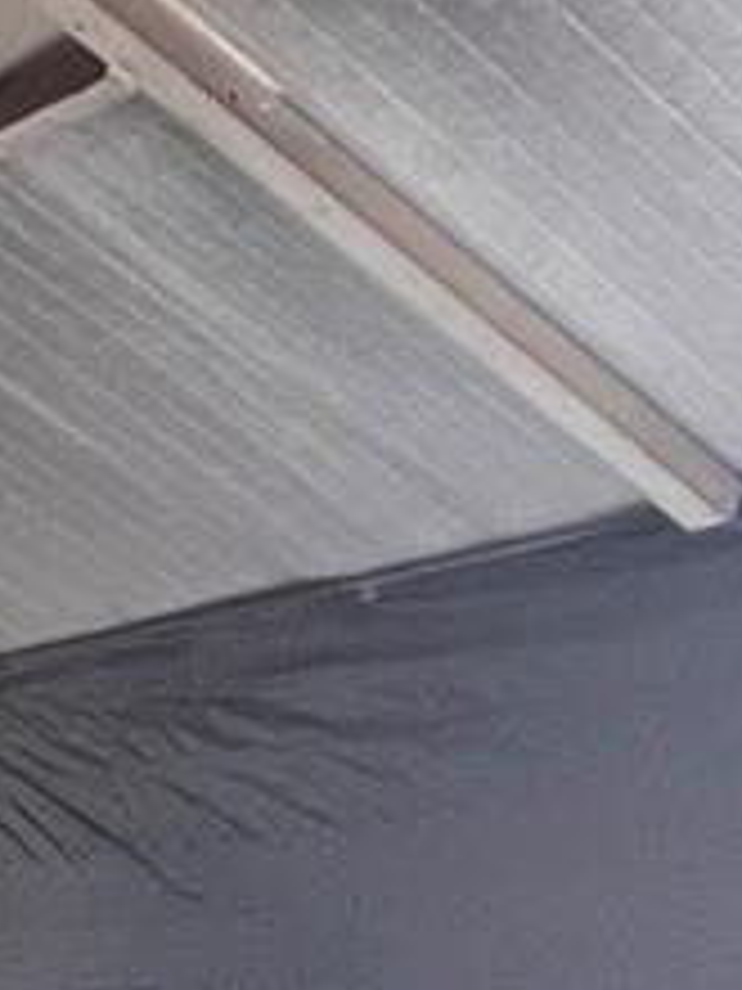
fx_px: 2029
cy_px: 1364
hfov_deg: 14.1
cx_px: -1048
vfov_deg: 23.5
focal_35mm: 71
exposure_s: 1/99
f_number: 1.8
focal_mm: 1.57
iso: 100
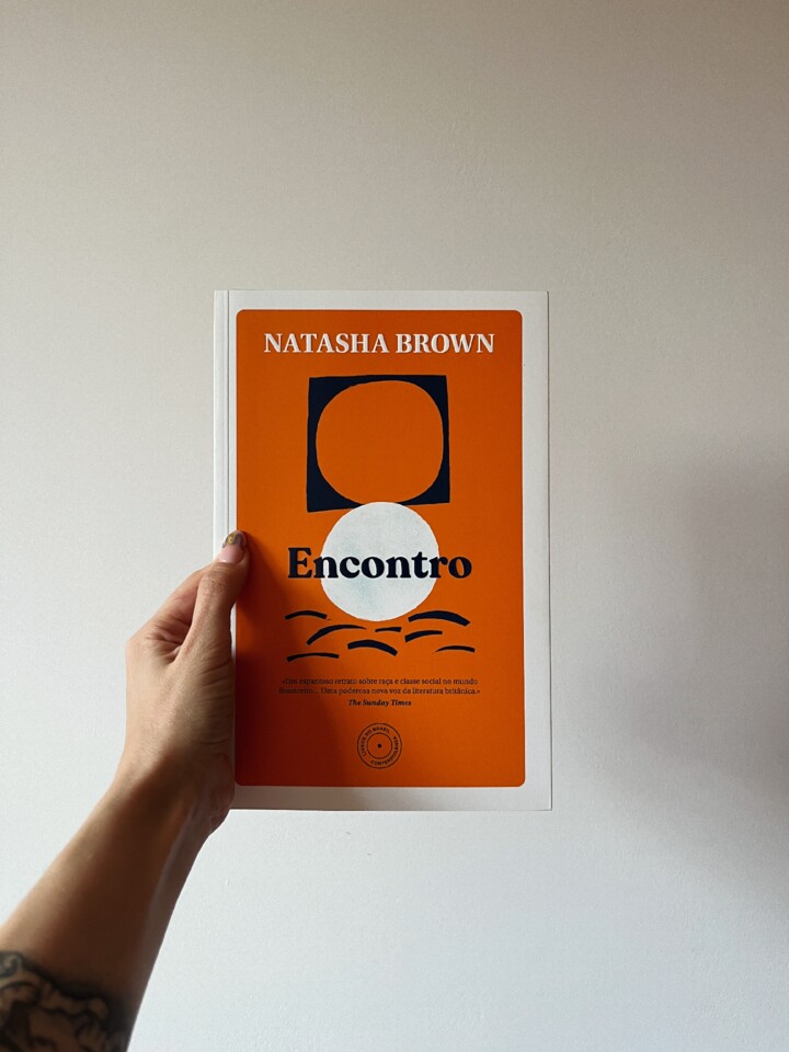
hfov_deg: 53.1
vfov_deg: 67.3
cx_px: 394
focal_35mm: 26
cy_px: 526
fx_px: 790
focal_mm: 5.1
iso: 125
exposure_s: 1/97
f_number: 1.6
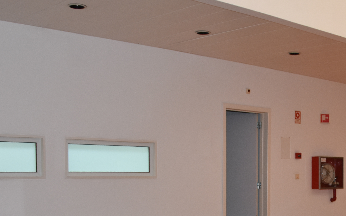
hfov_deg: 31.7
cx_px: 271
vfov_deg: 19.7
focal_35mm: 63
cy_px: 243
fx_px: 594
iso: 1100
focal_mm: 18
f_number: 3.5
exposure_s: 1/60
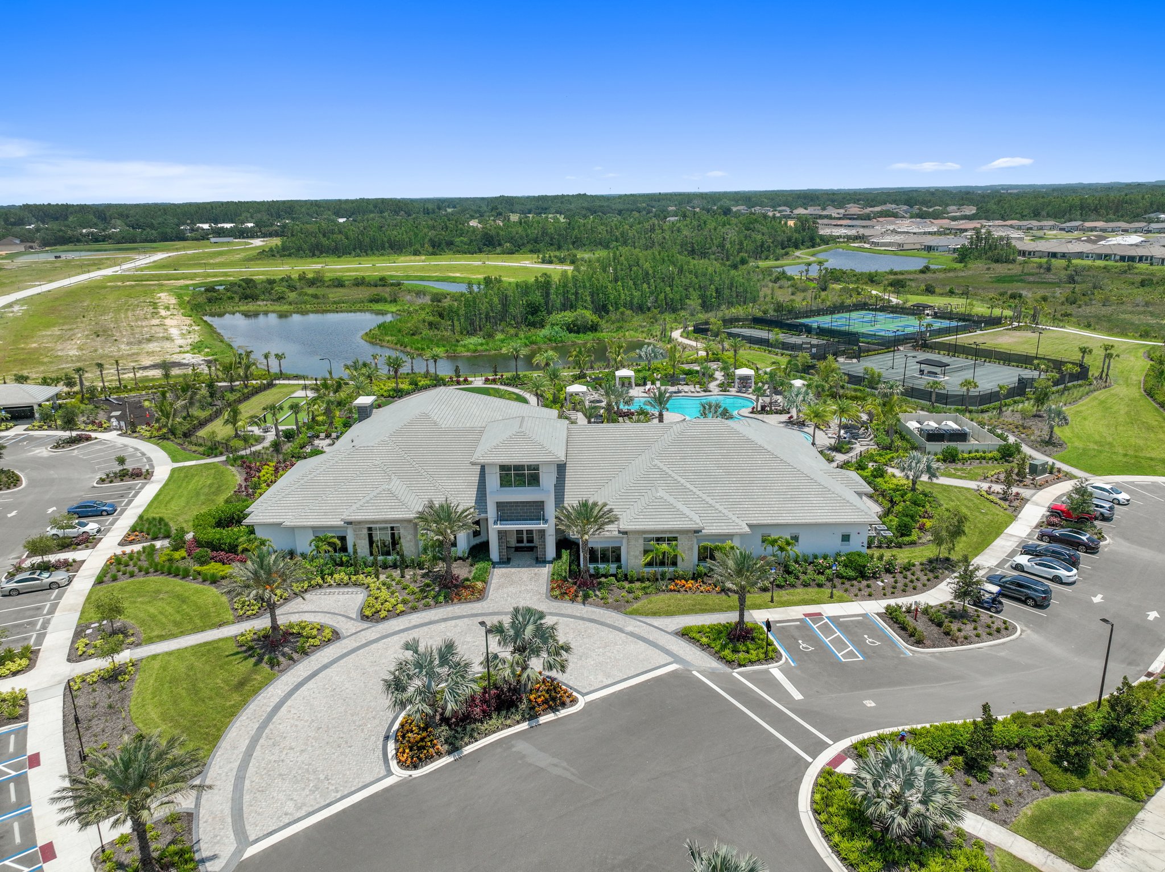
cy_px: 436
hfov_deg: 71.6
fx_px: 807
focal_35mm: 24
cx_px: 582
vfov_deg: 56.8
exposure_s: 1/4000
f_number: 2.8
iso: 100
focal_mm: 12.29
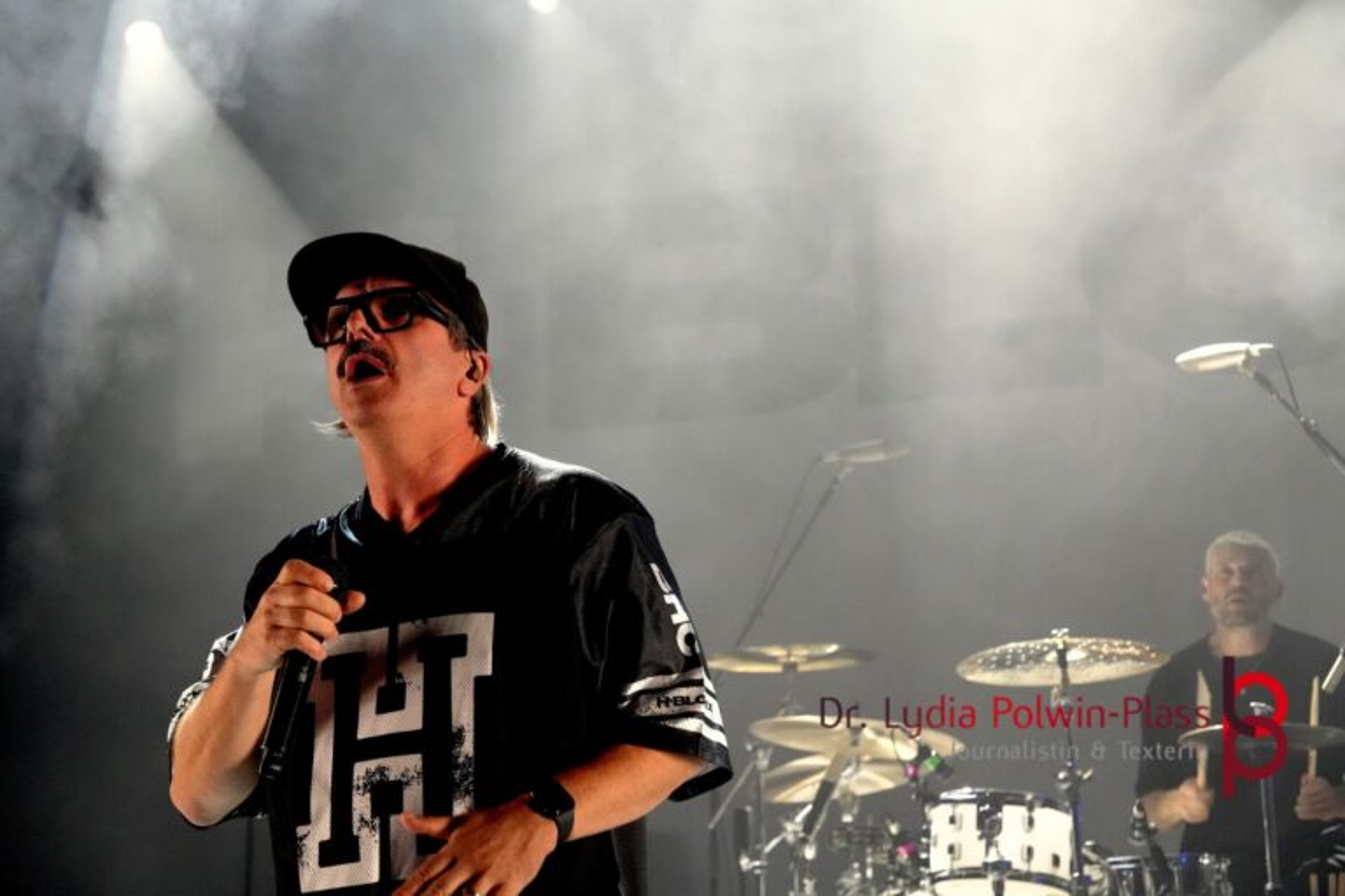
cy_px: 448
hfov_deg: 25.5
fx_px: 2970
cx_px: 672
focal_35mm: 80
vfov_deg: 17.2
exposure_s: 1/160
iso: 5000
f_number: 4.5
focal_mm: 53
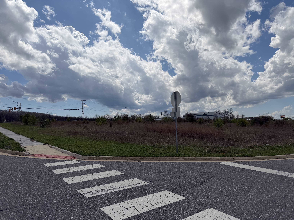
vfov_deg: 56.8
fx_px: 204
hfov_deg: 71.6
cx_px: 147
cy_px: 110
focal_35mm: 24
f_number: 1.78
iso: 80
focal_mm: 6.76
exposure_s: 1/17544
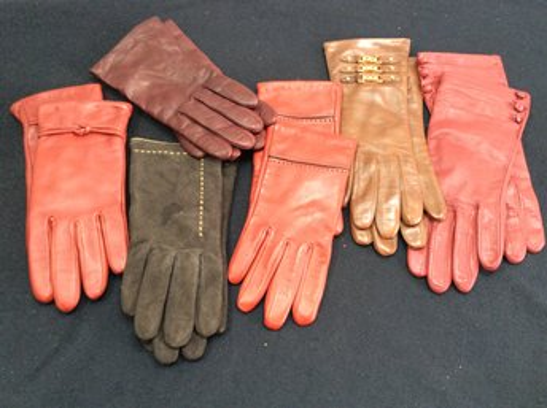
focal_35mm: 32
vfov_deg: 44.1
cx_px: 274
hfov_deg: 56.9
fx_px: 505
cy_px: 204
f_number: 2.4
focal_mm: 3.3
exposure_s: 1/24
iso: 125
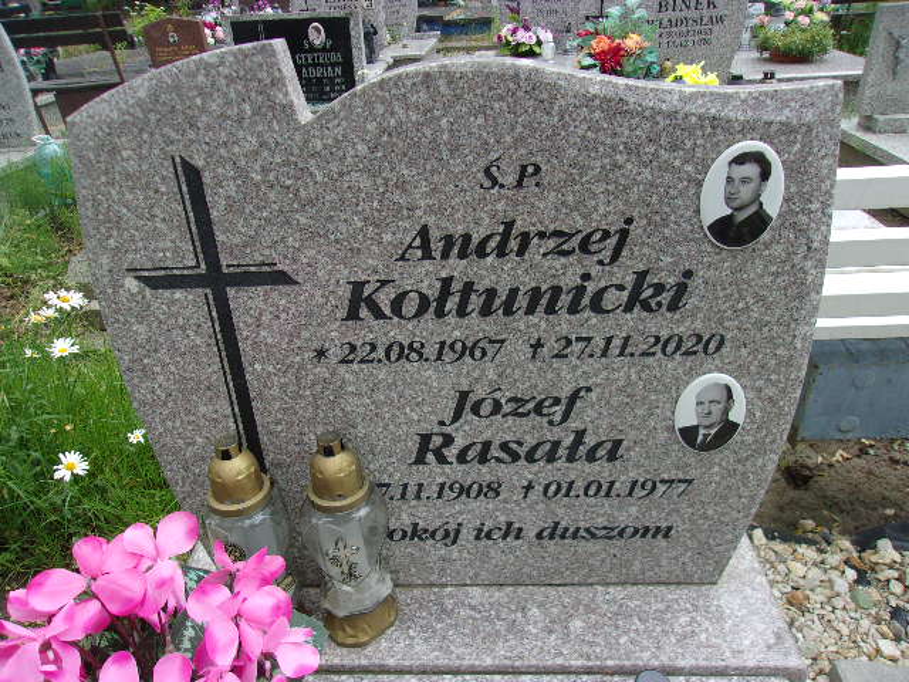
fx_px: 709
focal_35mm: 27
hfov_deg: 65.3
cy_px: 341
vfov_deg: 51.4
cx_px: 454
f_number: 3
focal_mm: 4.9
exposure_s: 1/200
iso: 80
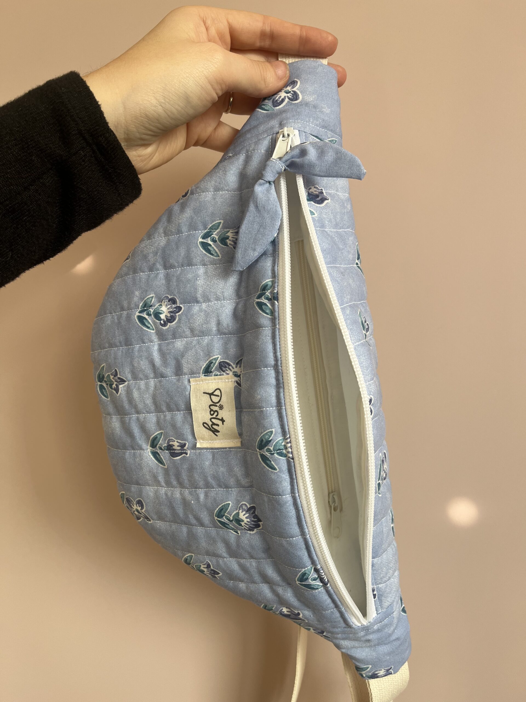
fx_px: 527
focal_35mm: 26
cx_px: 263
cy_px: 351
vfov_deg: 67.3
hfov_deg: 53.1
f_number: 1.6
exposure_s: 1/124
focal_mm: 5.1
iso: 32
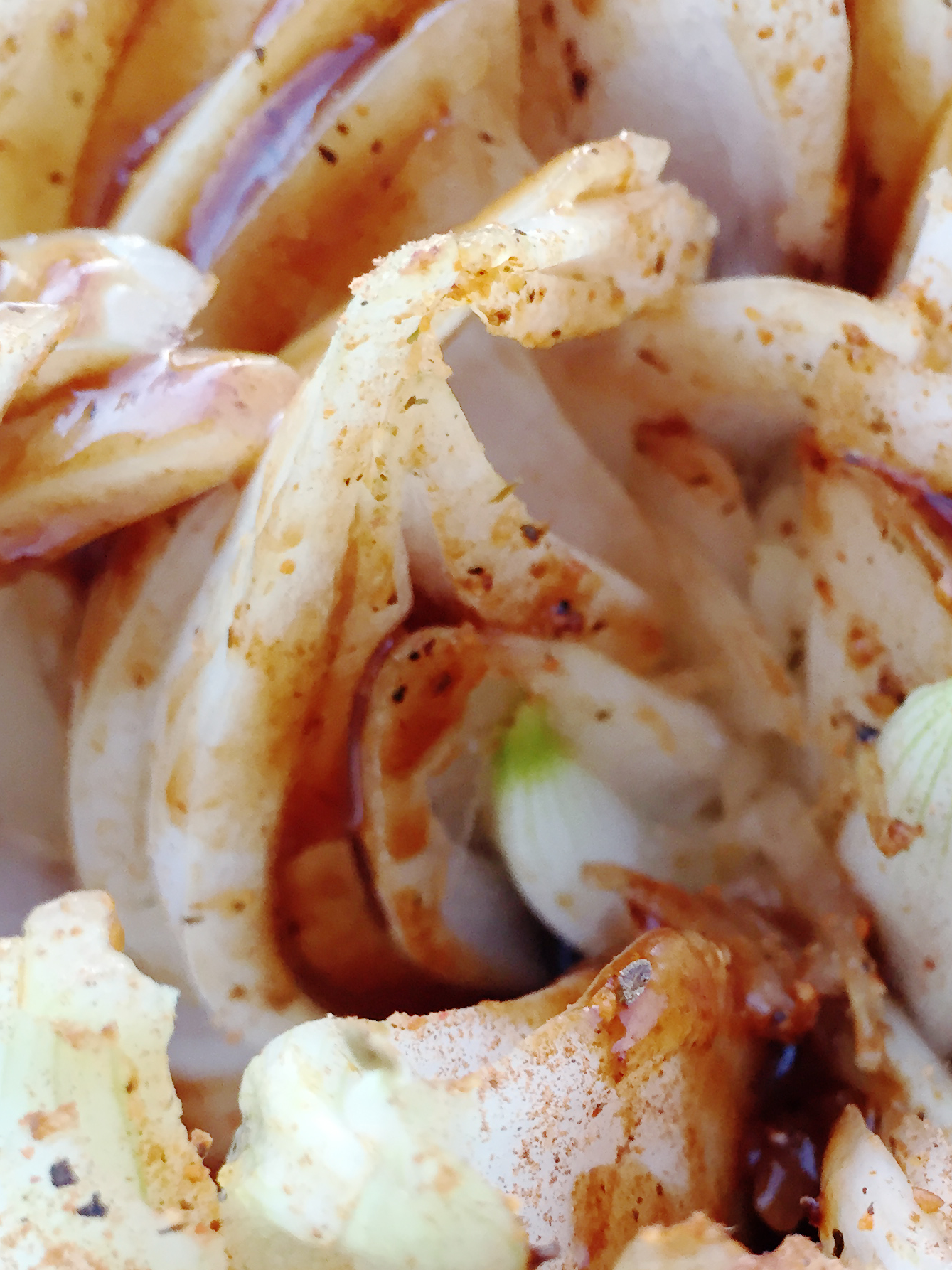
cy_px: 864
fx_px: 1944
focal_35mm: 53
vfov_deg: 35.8
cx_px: 627
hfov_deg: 27.4
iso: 64
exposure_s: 1/30
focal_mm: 4.15
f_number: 2.2
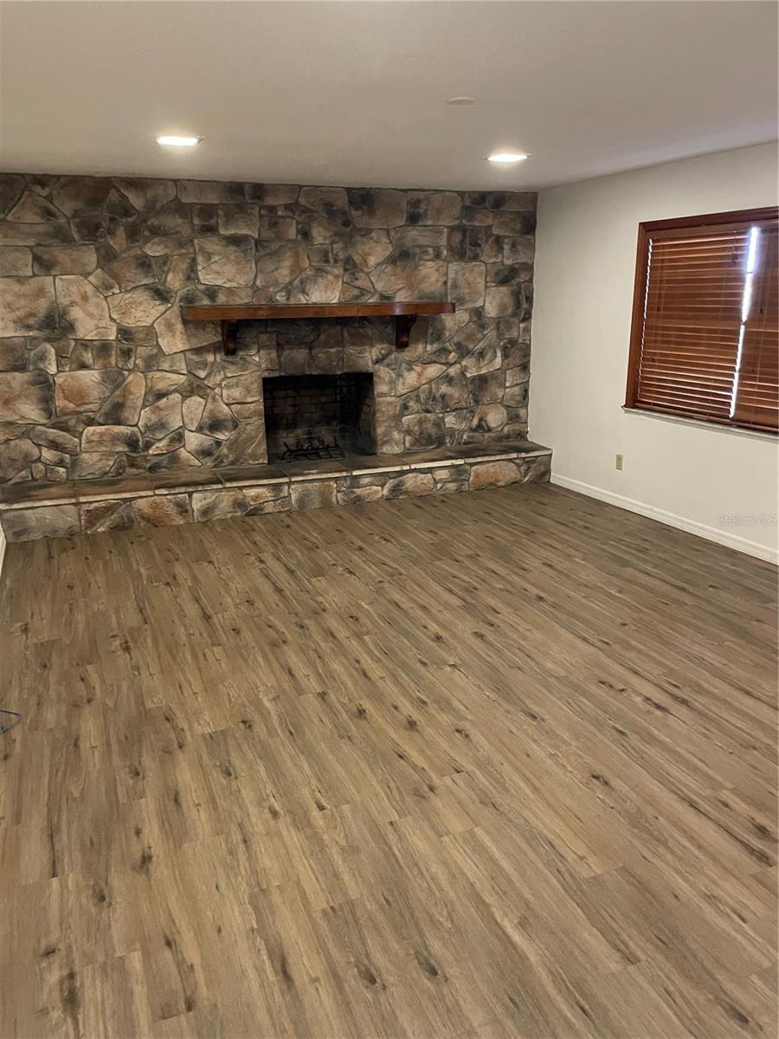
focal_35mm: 26
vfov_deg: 67.3
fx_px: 780
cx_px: 390
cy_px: 520
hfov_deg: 53.1
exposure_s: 1/30
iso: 500
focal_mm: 4.2
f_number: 1.6
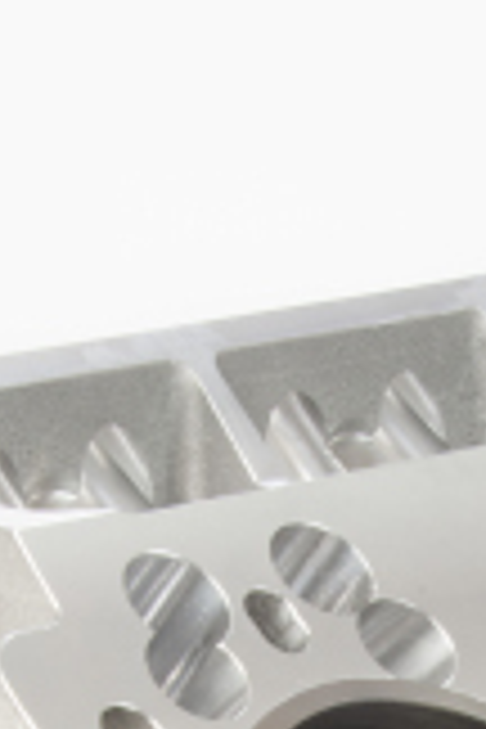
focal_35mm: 286
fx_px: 5791
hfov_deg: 4.8
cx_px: 441
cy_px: 1084
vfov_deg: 7.1
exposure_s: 1/60
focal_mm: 58
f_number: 29
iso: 200
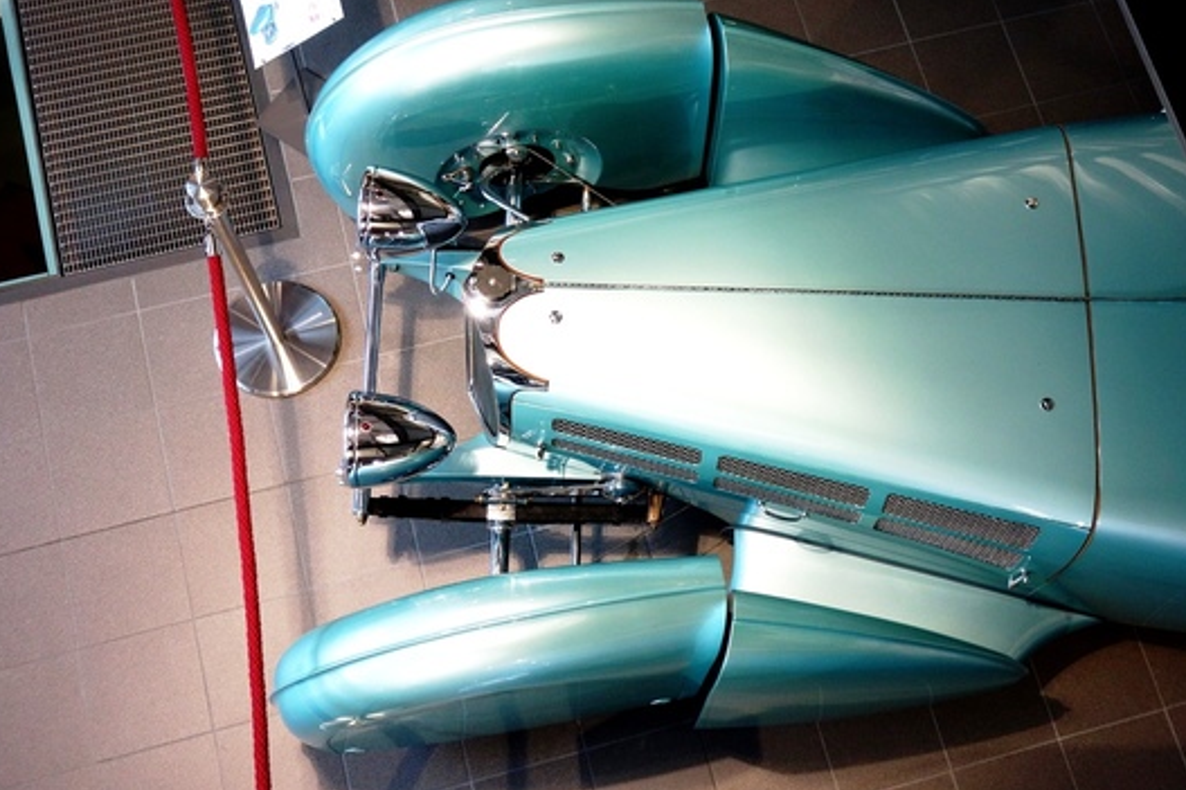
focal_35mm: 49
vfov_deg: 27.5
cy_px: 356
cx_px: 668
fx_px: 1614
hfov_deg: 40.3
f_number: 3.2
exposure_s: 1/50
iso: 400
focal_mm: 15.82
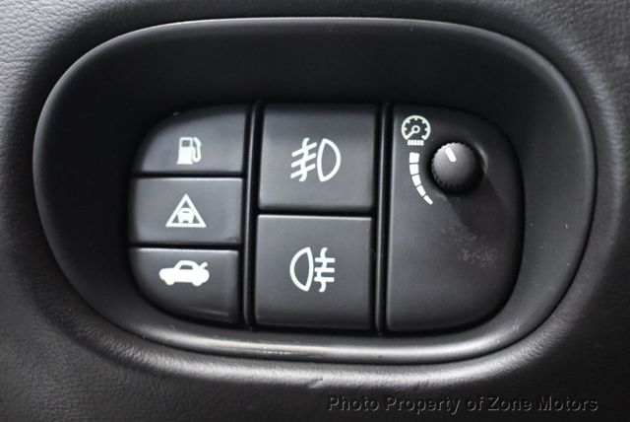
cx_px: 315
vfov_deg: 22.7
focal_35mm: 60
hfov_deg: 33.4
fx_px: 1051
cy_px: 211
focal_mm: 30
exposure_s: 1/60
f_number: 4.2
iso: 5600
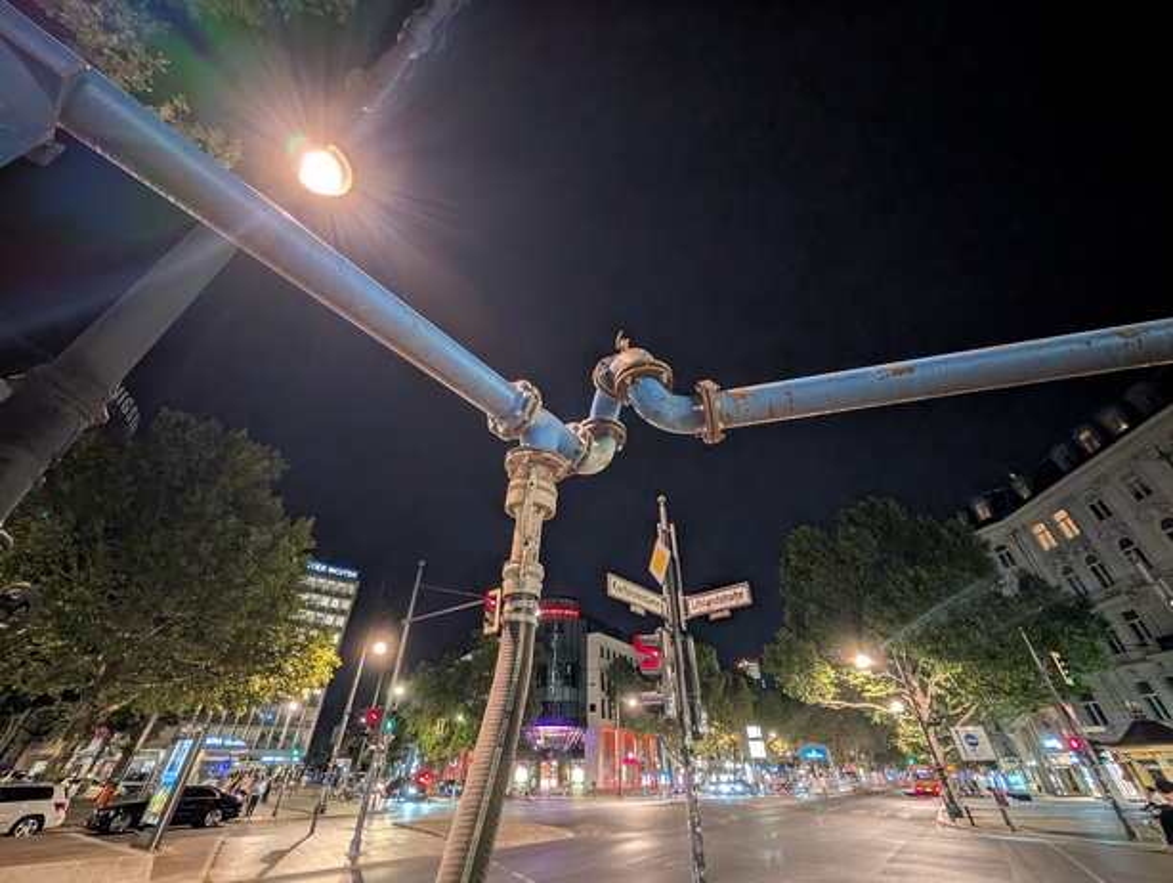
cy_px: 442
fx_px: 407
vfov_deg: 94.6
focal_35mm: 12
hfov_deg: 110.5
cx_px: 586
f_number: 1.7
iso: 430
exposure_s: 1/25
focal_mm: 2.02
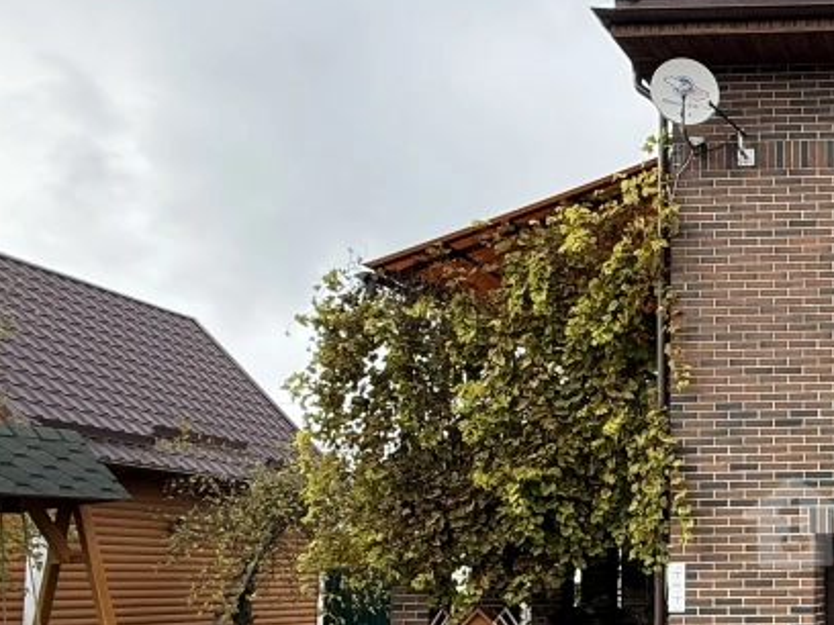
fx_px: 1036
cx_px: 981
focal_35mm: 43
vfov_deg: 32.5
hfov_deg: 35.4
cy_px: 514
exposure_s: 1/105
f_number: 2.2
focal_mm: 2.22
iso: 64
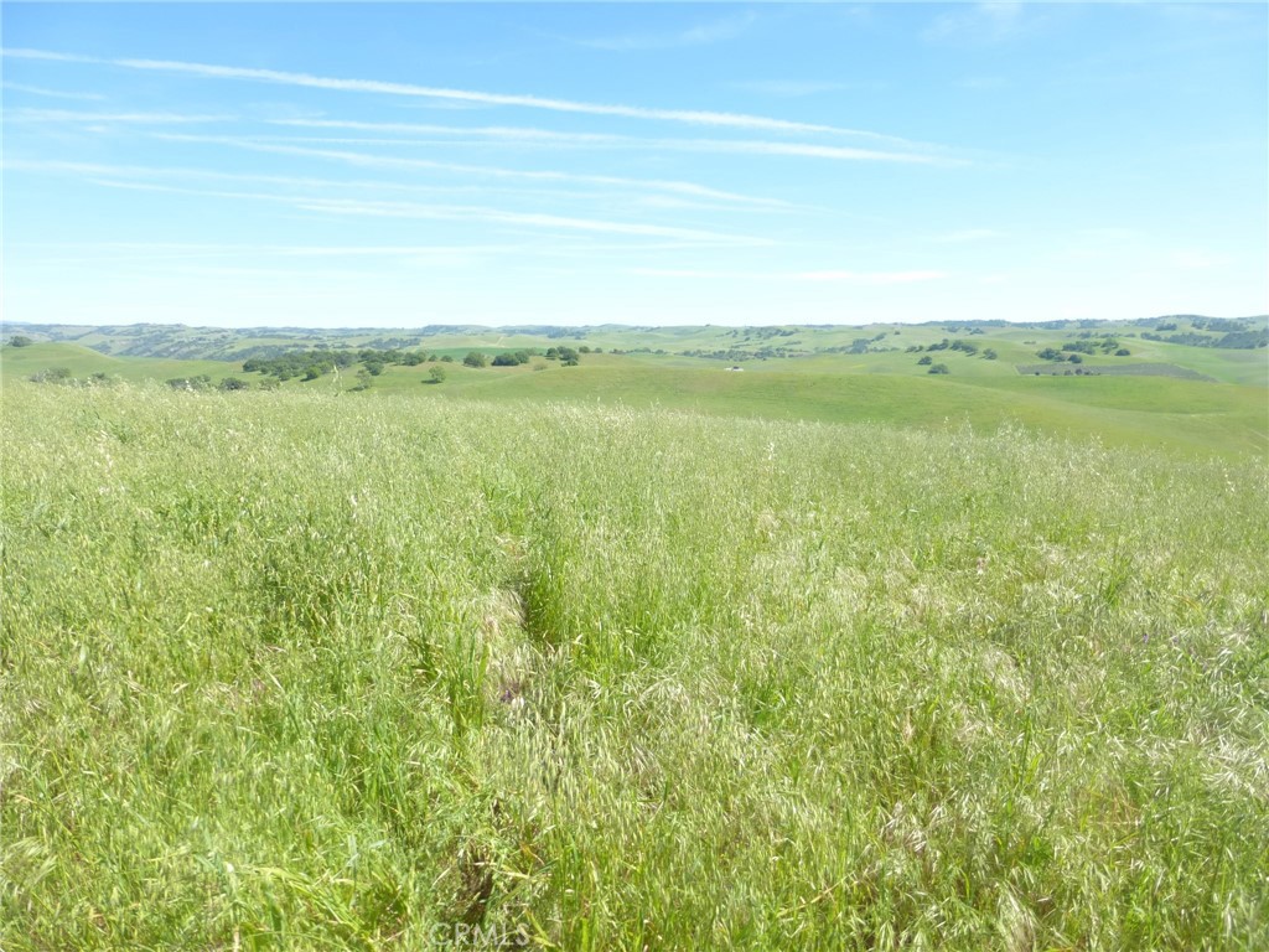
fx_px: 880
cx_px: 634
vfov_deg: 56.8
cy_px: 476
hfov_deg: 71.6
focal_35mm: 24
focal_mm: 4.3
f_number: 4
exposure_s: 1/400
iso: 100
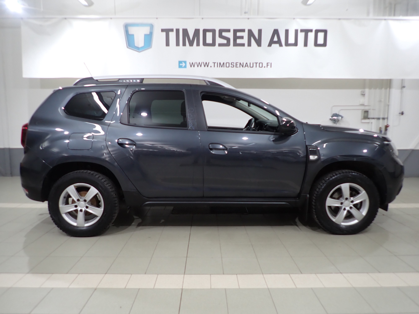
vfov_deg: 54.9
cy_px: 157
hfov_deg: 69.4
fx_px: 303
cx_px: 210
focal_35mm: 25
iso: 160
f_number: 2
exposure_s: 1/60
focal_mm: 4.5
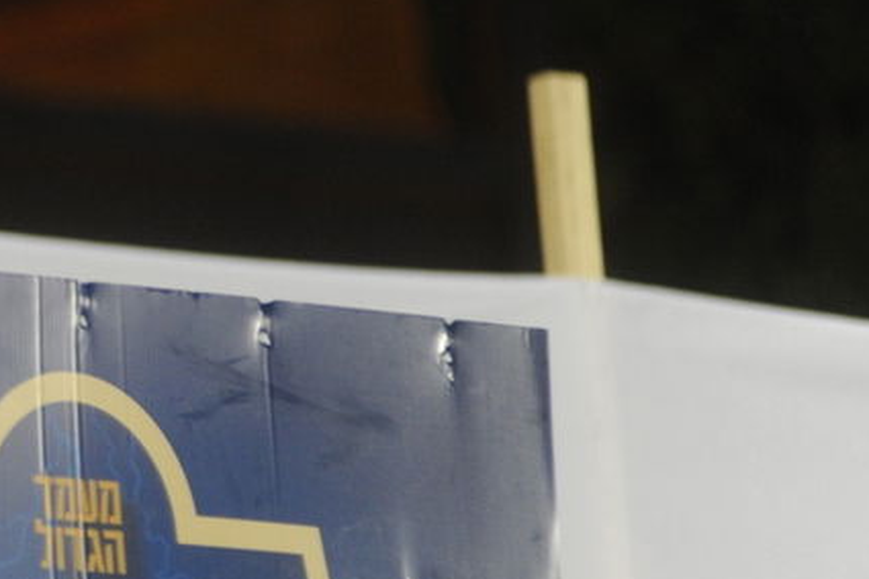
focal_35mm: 659
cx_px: -470
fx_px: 15901
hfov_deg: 3.1
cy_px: 335
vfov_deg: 2.1
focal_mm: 200
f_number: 2.8
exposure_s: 1/125
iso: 1600
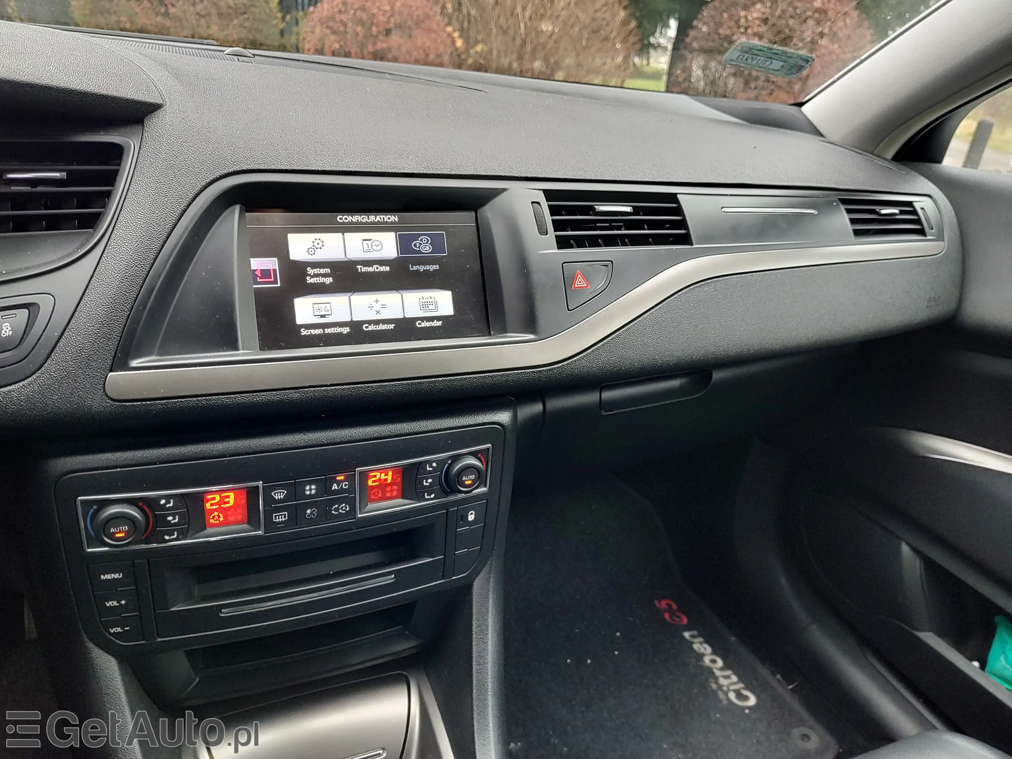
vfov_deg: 58.9
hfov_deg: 73.9
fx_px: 672
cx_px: 506
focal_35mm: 23
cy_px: 380
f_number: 1.8
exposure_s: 1/50
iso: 255
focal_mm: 5.56
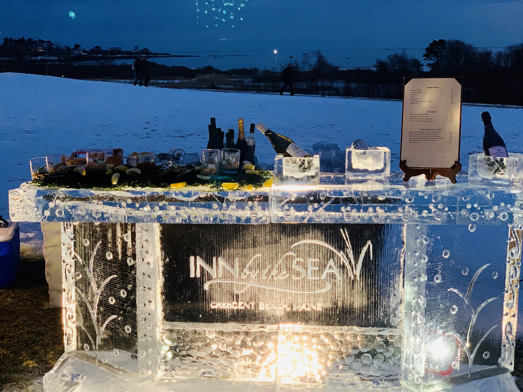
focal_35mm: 52
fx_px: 786
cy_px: 196
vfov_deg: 28.0
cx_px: 262
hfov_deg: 36.8
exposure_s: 1/40
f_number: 2.4
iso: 500
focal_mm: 6
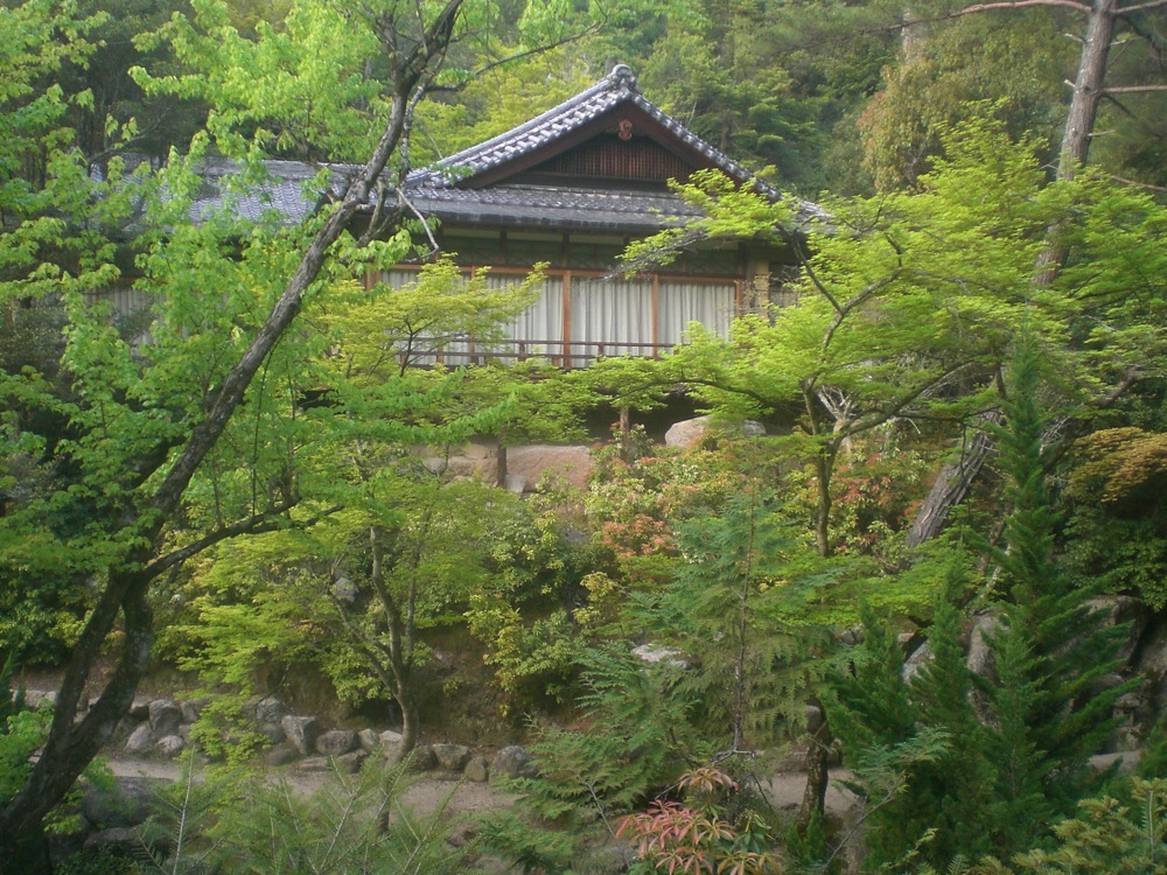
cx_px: 584
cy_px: 438
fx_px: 1281
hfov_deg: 49.0
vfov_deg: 37.7
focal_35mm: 38
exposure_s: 1/60
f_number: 3.1
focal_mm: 6.3
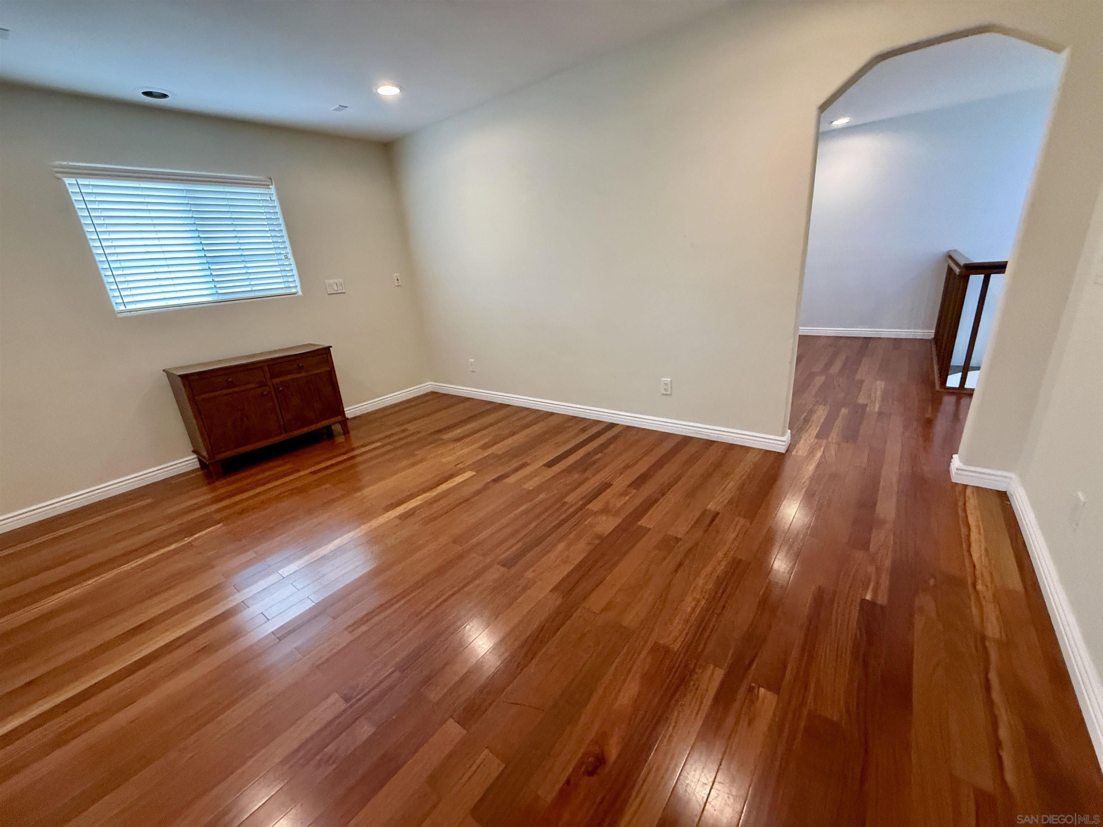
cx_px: 552
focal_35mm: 14
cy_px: 414
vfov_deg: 85.7
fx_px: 446
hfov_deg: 102.1
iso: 500
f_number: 2.2
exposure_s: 1/60
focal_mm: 2.22
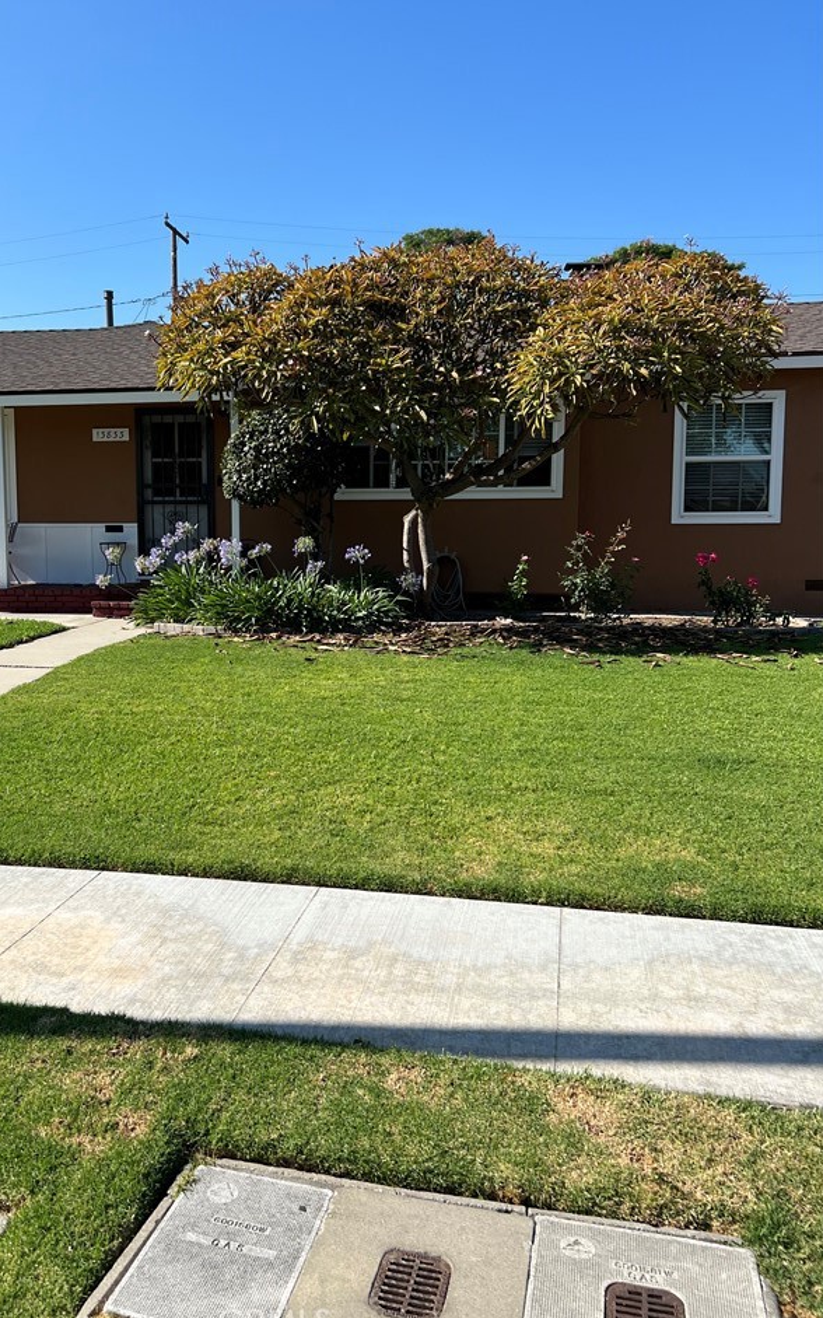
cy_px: 625
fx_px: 1077
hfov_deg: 41.4
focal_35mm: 30
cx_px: 290
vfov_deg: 62.9
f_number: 1.5
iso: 50
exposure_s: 1/3460
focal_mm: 5.7
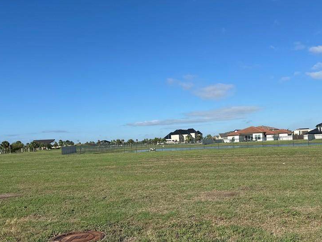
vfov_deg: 41.6
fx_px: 316
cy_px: 142
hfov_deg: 54.0
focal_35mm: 34
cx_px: 159
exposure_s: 1/5848
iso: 80
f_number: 1.78
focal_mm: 6.86
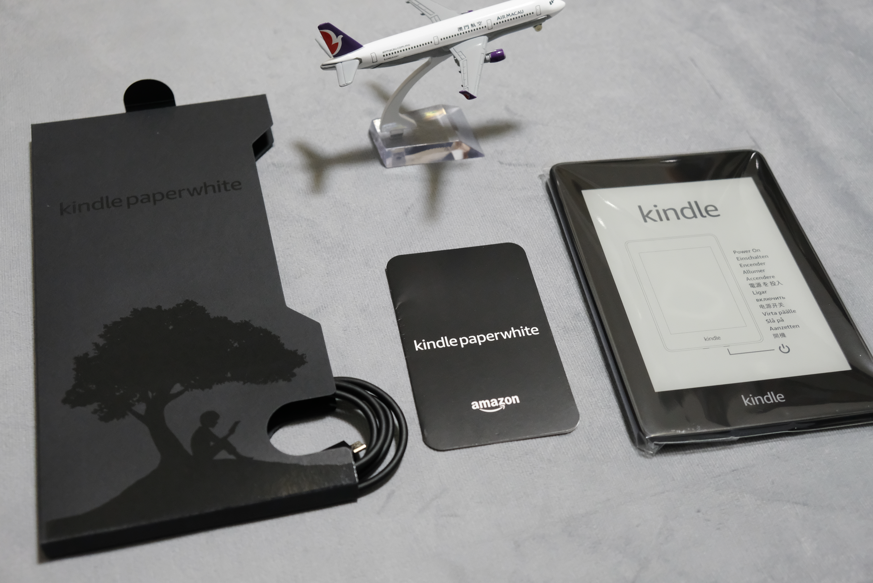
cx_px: 436
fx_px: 970
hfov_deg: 48.4
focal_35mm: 40
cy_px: 292
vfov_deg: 33.4
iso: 3200
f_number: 4
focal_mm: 26.5
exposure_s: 1/10
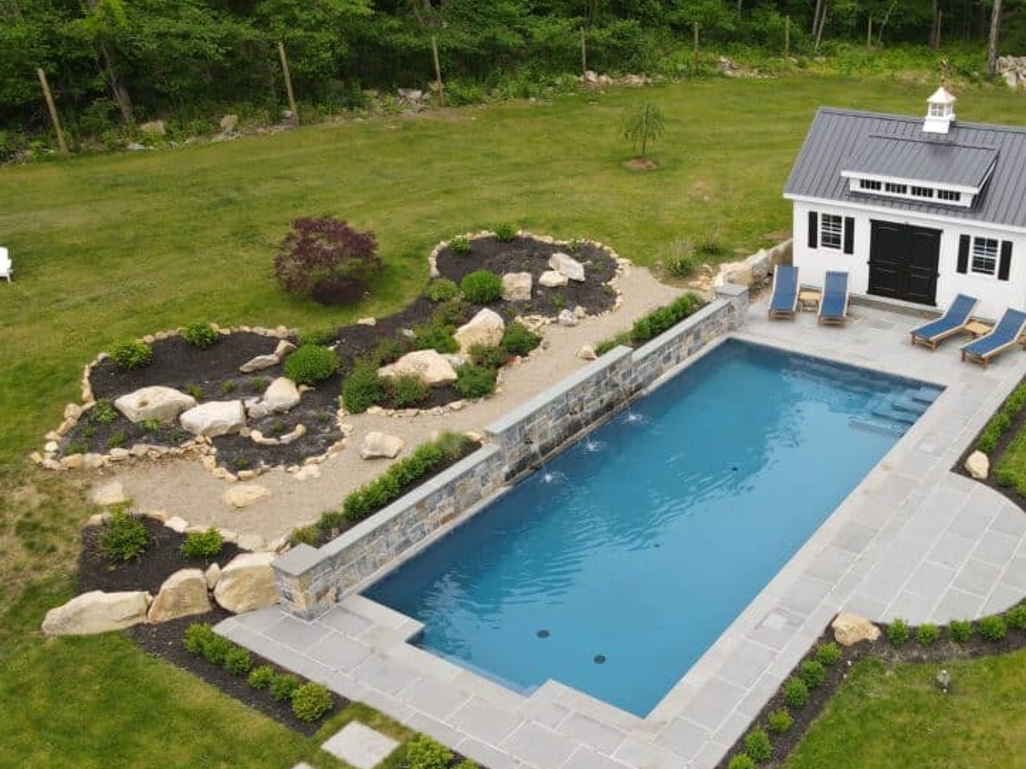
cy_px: 437
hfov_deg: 52.6
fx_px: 1008
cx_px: 711
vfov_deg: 41.7
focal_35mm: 34
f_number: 2.8
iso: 100
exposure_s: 1/320
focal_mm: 4.5
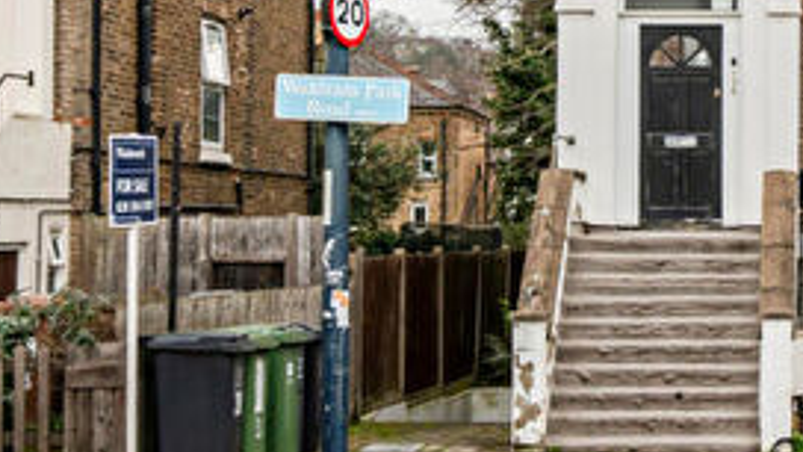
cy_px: -183
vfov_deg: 12.0
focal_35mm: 97
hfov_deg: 20.5
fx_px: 2065
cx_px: 986
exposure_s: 1/125
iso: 400
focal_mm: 24
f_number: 8
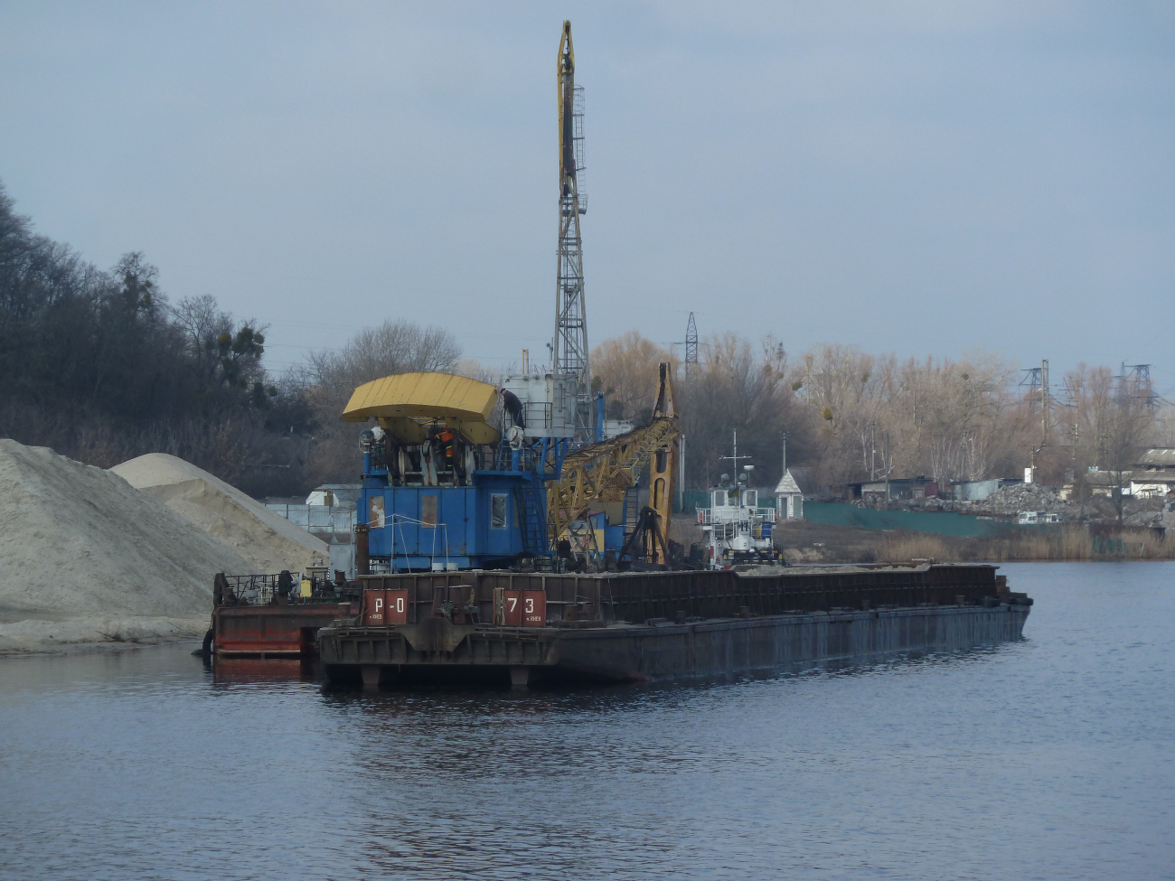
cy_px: 440
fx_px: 6178
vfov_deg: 8.2
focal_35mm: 182
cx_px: 588
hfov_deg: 10.9
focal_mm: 29.9
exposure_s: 1/400
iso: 80
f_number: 4.5
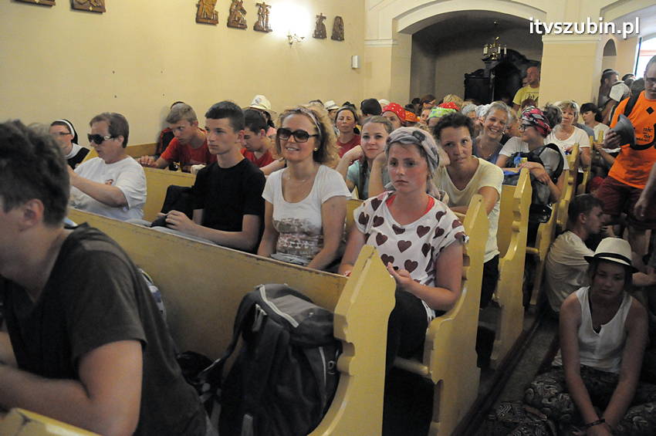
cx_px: 328
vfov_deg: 47.8
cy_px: 218
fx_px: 492
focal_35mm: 27
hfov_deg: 67.4
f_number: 4
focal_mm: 18
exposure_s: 1/60
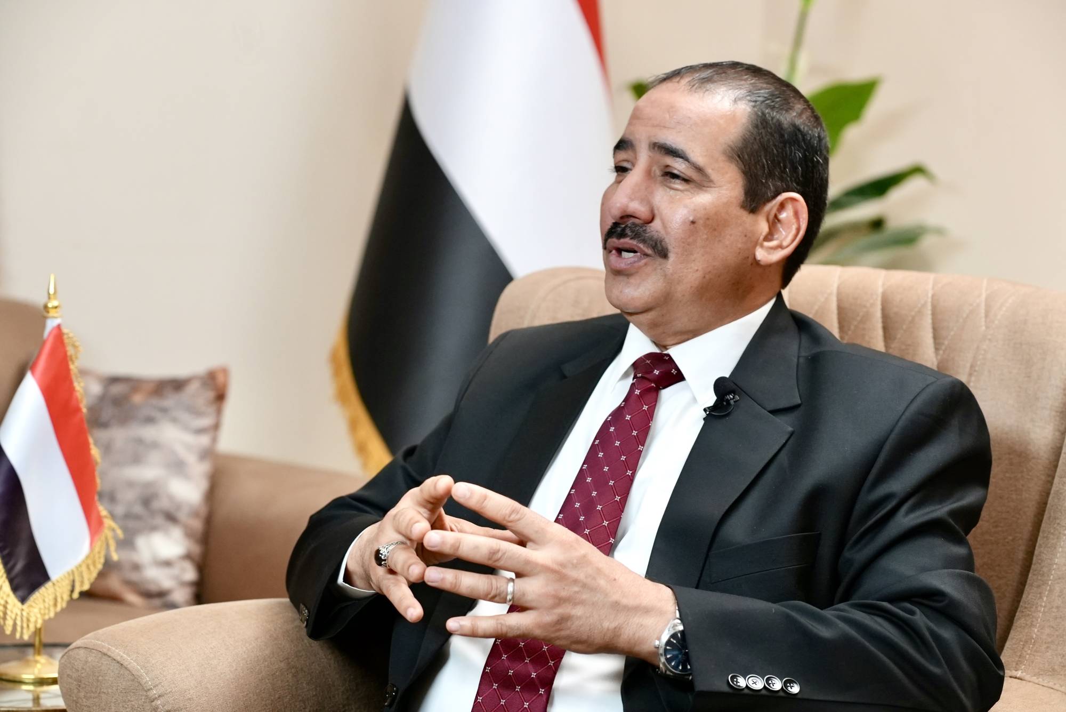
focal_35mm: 85
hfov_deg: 23.9
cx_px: 533
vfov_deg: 16.1
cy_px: 356
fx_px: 2518
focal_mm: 85
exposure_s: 1/160
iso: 3200
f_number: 4
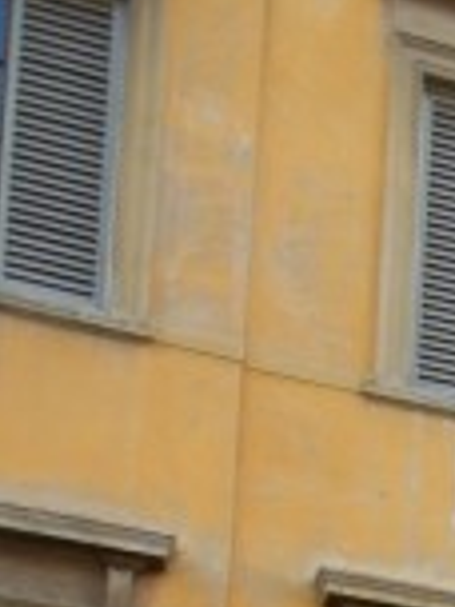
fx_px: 2664
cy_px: 1338
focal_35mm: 152
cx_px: 1145
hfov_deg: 8.7
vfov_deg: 11.3
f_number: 3.5
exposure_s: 1/140
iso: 160
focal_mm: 5.4
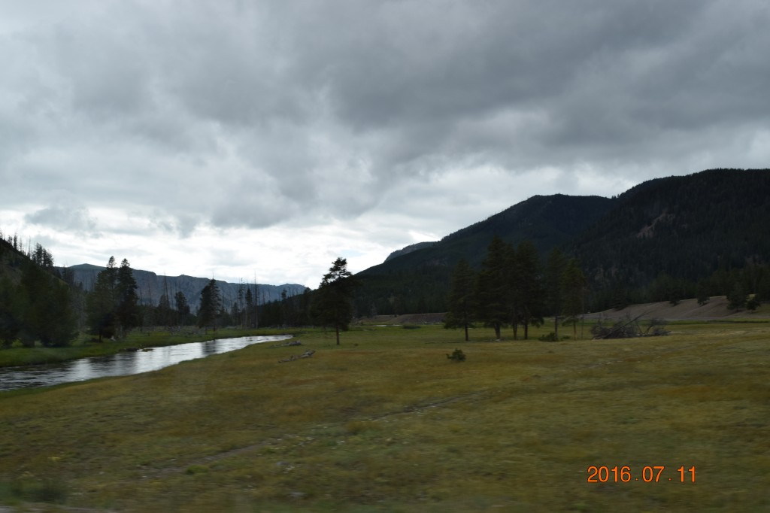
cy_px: 256
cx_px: 385
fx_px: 866
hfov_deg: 47.9
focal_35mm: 40
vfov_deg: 33.0
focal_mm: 27
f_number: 8
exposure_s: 1/250
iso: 200
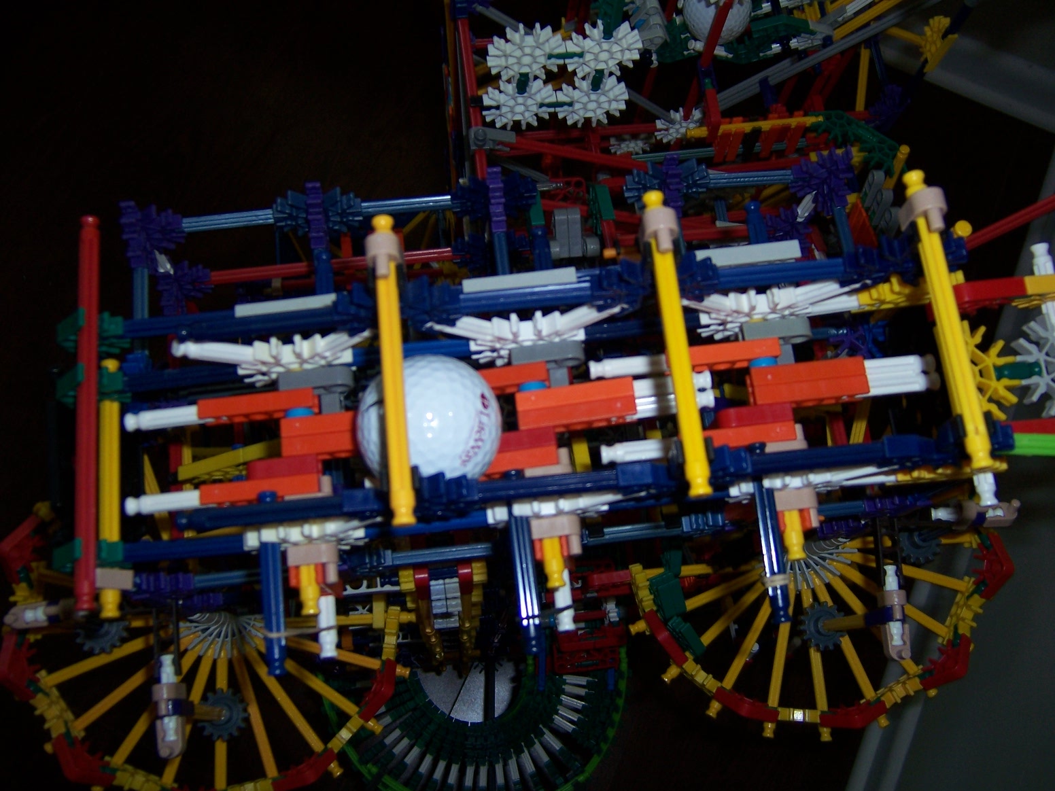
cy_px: 396
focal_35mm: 33
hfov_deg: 55.4
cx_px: 528
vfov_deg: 42.9
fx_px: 1006
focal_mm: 5.5
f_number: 2.8
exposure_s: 1/60
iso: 80
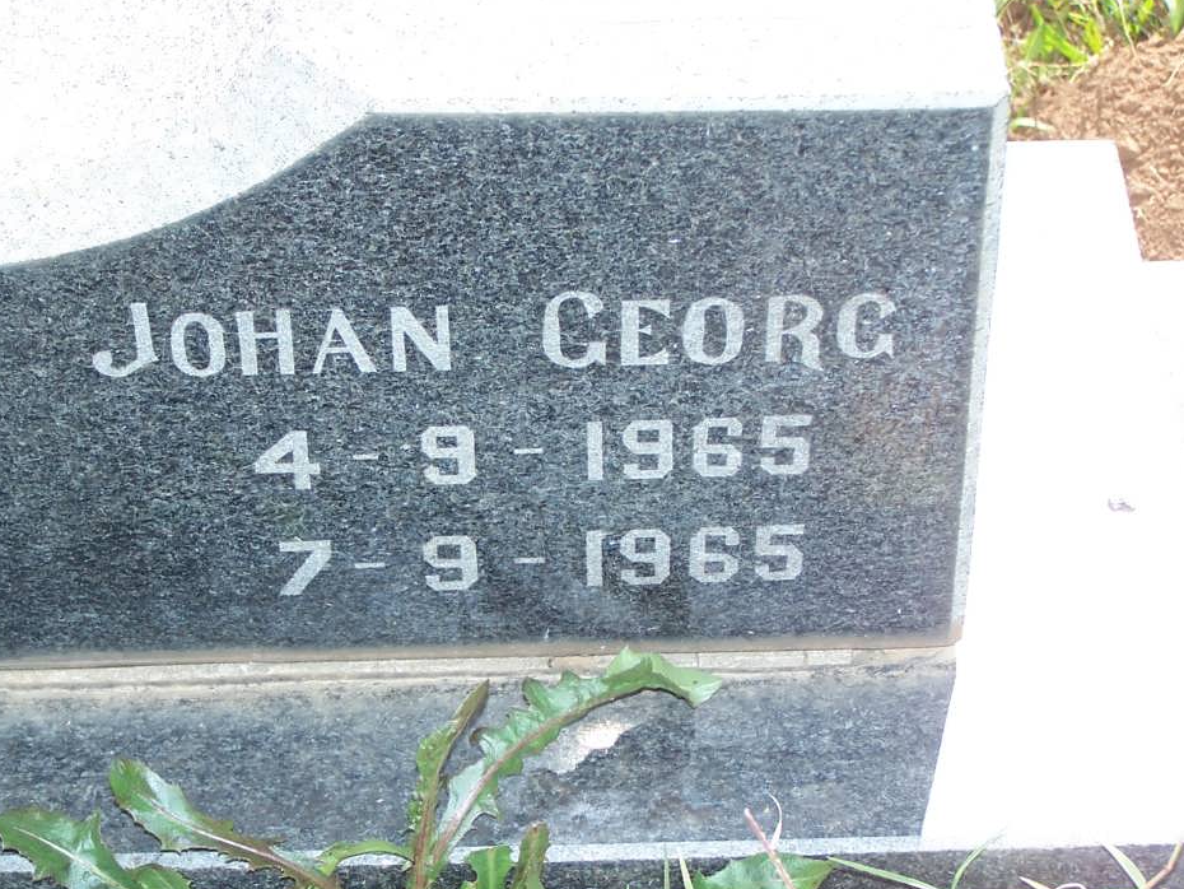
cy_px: 517
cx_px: 569
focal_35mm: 89
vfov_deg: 16.6
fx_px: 3045
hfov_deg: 22.0
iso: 80
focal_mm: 11.5
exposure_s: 1/500
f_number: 3.2
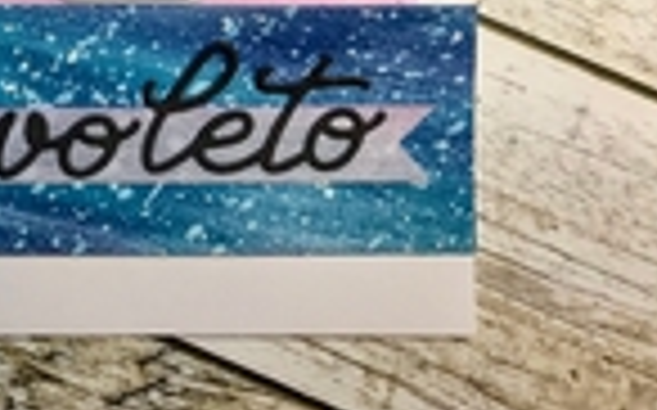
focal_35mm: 73
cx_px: -148
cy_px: -126
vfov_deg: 16.8
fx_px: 1306
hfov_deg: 25.2
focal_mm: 3.99
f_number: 1.8
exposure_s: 1/389
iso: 20
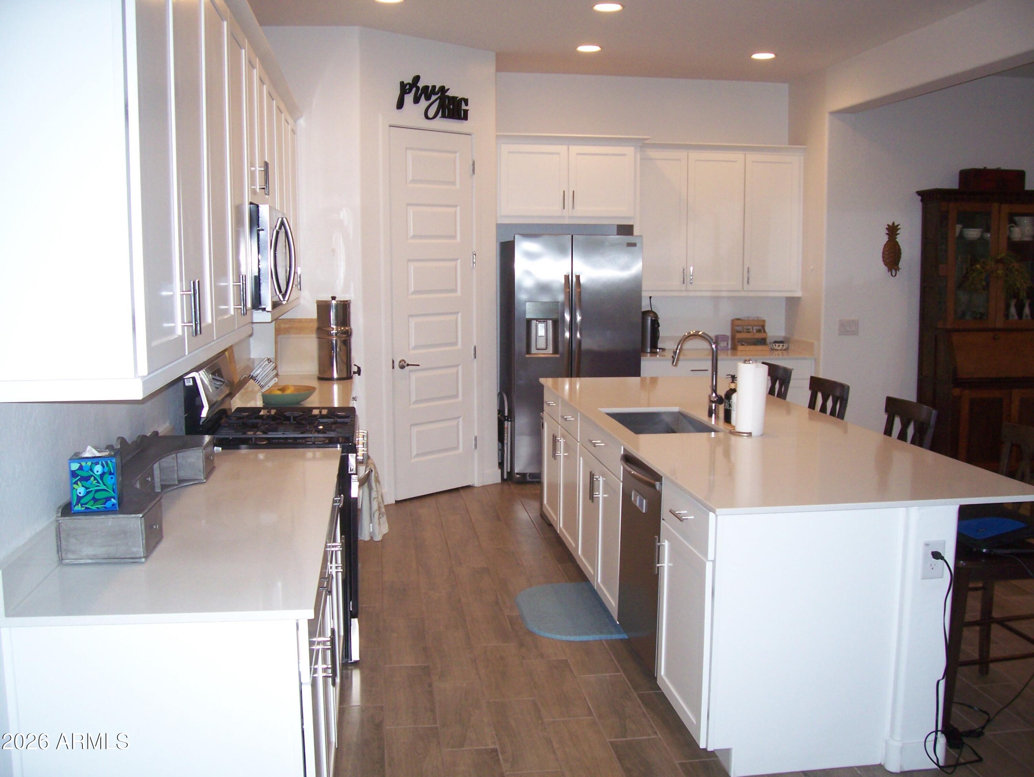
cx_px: 517
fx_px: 1016
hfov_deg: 53.9
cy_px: 388
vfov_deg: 41.8
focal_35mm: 34
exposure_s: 1/60
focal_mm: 5.6
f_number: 2.7
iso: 160
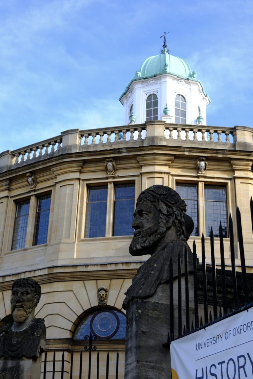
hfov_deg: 27.0
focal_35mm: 50
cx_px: 126
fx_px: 527
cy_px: 190
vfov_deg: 39.6
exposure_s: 1/250
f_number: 4.5
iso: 125
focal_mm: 33
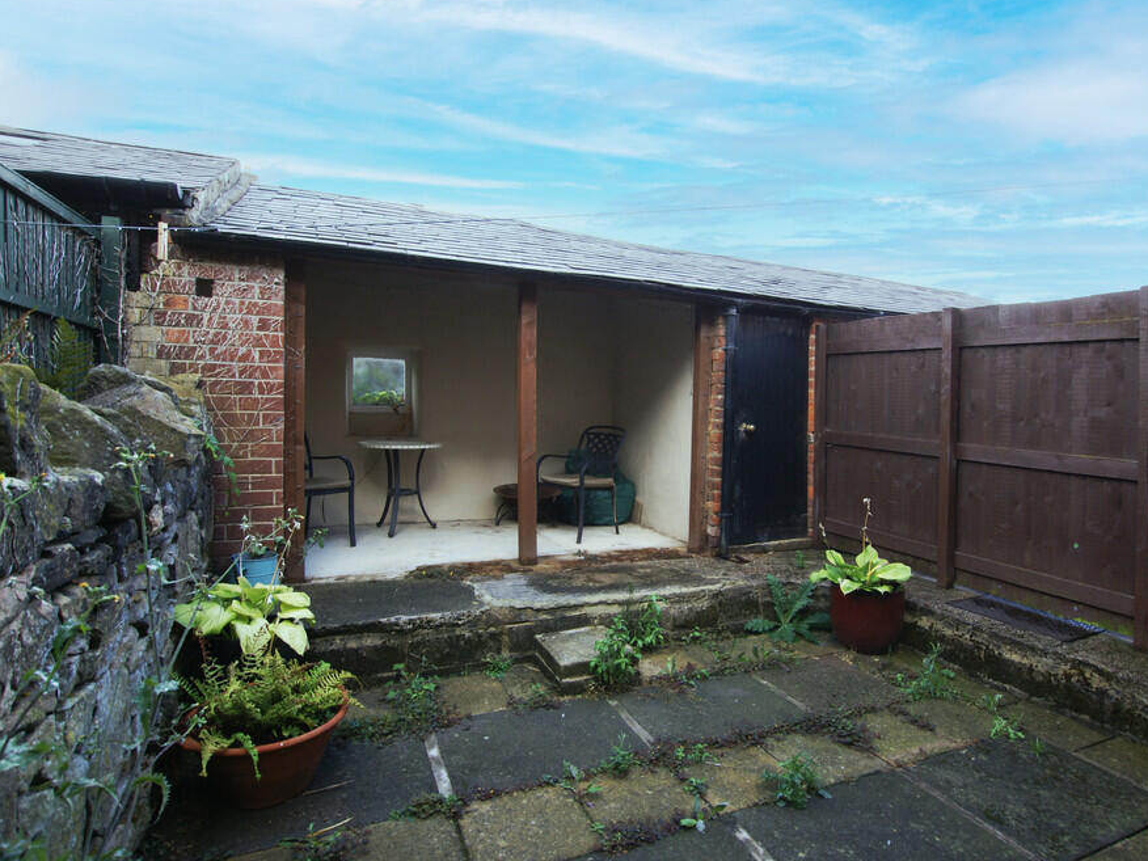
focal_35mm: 19
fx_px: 616
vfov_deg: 69.9
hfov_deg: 85.7
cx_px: 638
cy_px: 430
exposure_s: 1/40
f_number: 7.1
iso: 100
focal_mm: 11
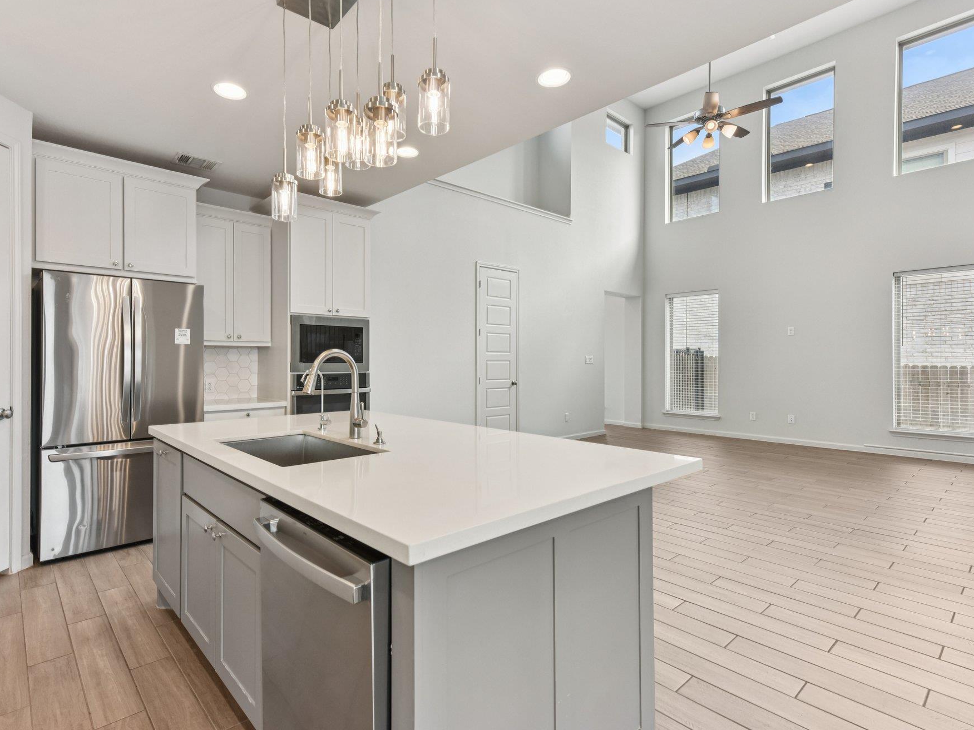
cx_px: 438
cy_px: 354
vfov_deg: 71.6
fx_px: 506
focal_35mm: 18
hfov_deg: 87.5
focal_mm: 16
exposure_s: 1/125
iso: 800
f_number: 8
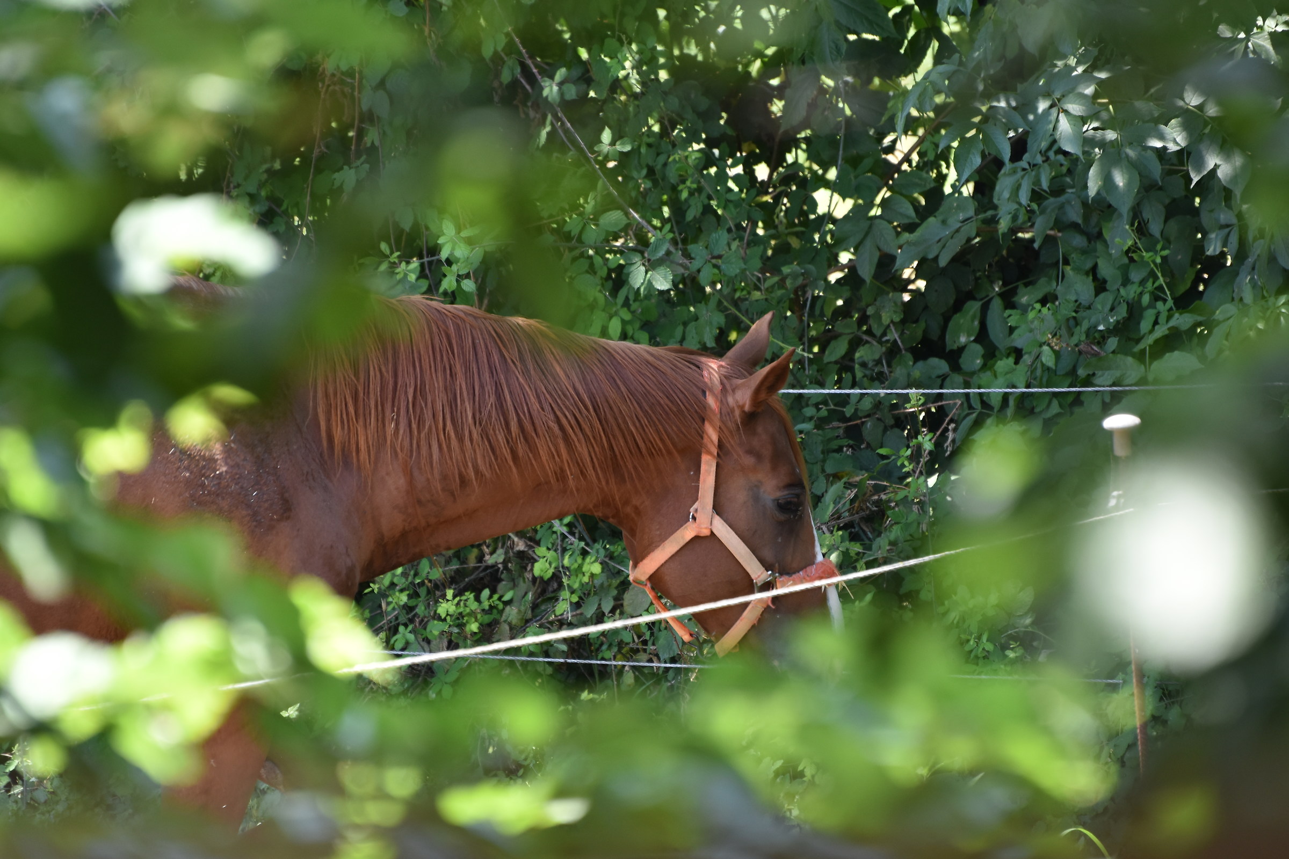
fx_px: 12889
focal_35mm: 360
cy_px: 430
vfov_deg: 3.8
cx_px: 644
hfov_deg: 5.7
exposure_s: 1/250
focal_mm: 240
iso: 450
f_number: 5.3
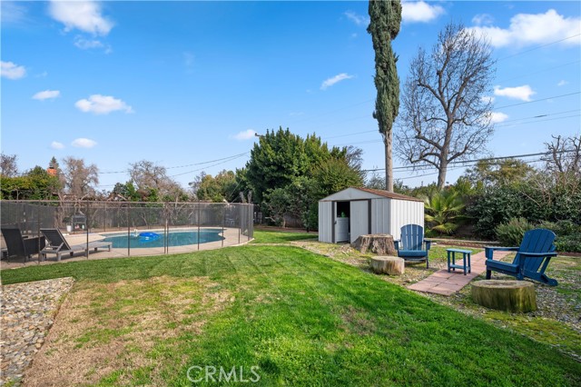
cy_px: 194
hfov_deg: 96.8
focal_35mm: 16
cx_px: 290
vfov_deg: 73.7
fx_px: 258
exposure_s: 1/125
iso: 250
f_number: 9
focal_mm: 16
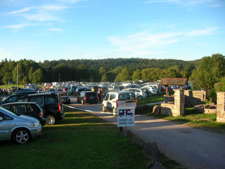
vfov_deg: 39.7
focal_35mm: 36
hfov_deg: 51.4
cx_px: 112
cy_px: 85
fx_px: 234
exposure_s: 1/339
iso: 50
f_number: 2.8
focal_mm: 5.8
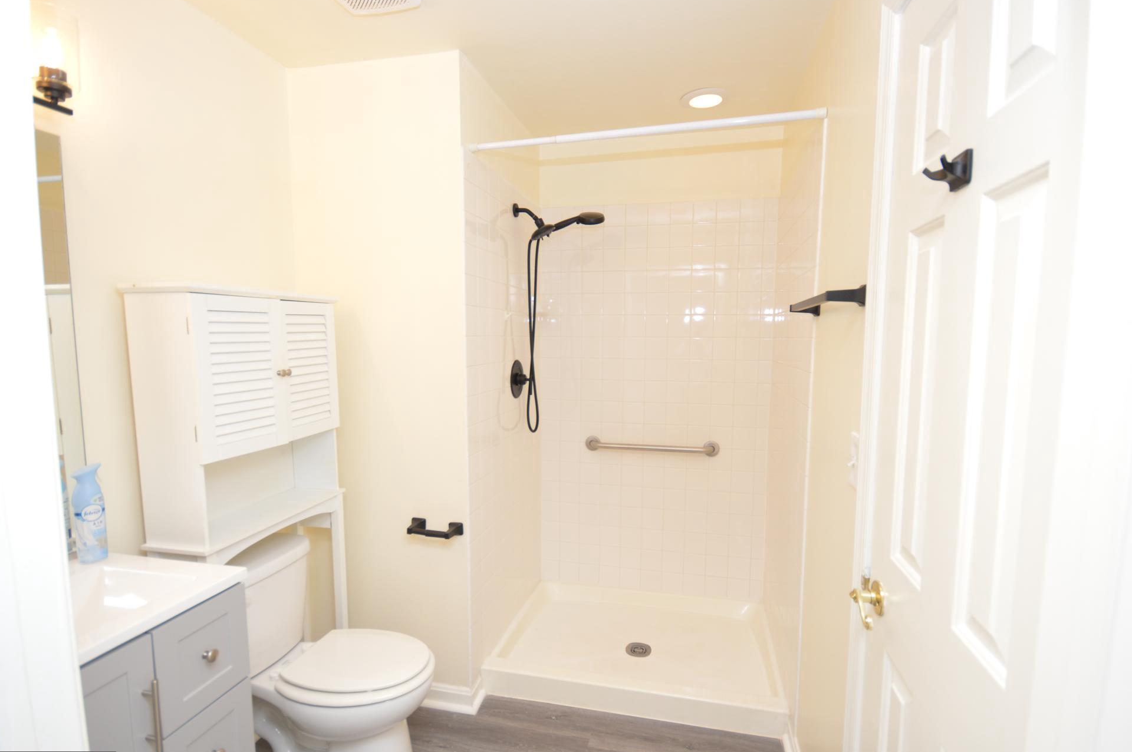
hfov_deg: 96.7
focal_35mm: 16
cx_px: 590
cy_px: 393
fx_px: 503
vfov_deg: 73.6
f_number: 4.5
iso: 400
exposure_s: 1/80
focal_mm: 10
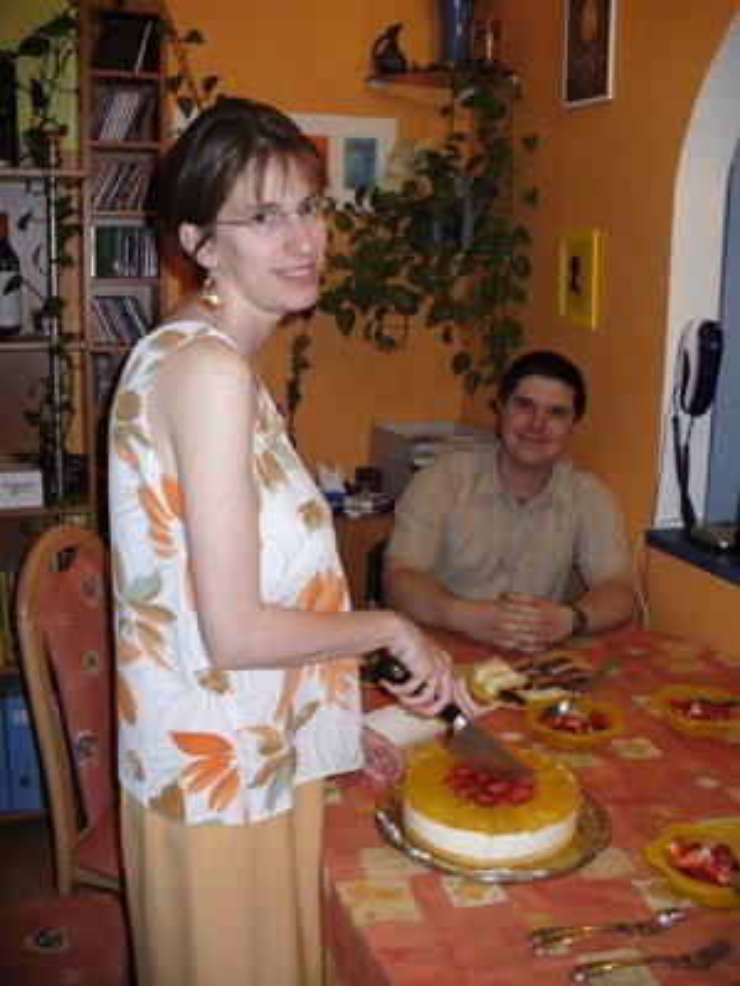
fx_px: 1055
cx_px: 370
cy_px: 493
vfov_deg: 50.1
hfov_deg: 38.7
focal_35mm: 37
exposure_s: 1/60
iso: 200
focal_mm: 6.1
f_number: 2.8
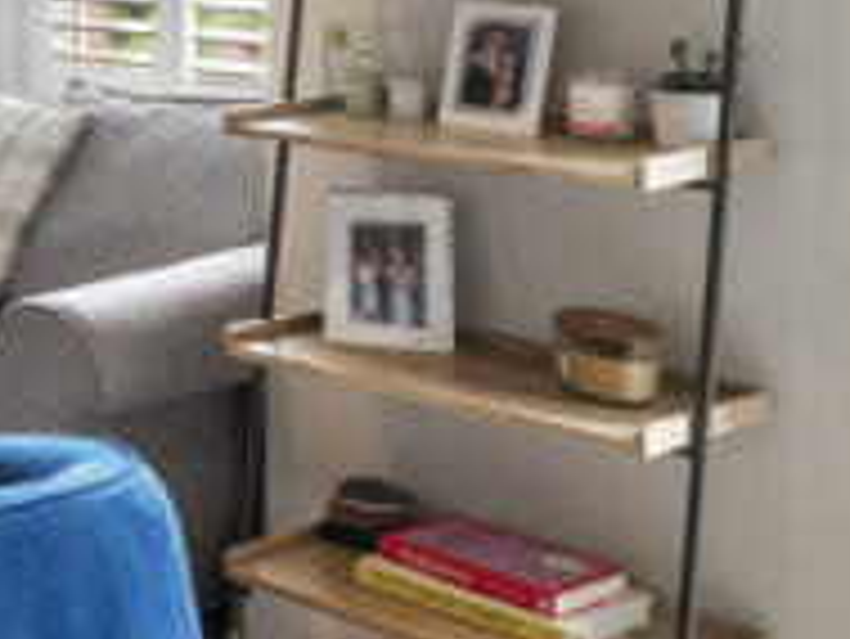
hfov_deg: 21.9
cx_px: -445
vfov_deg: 19.2
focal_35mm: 73
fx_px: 1794
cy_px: -92
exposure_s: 1/2
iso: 200
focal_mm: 14
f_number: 16
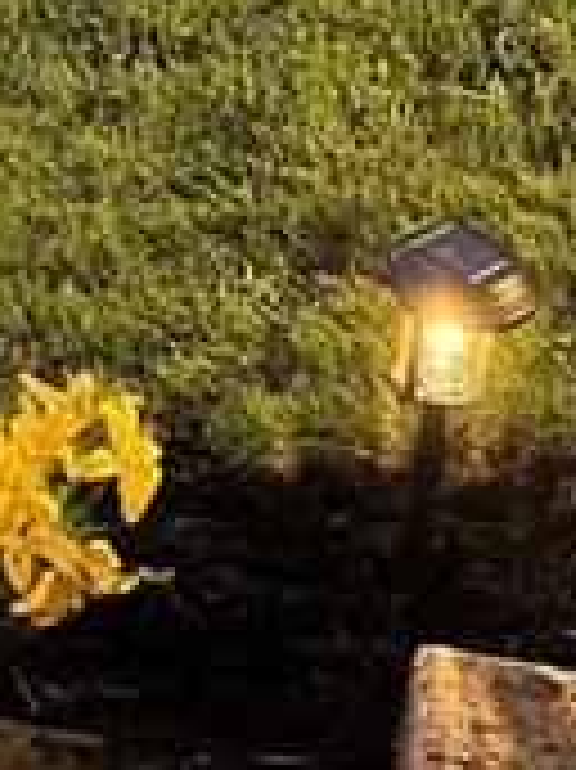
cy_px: -378
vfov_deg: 15.5
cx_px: 104
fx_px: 2599
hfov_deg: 12.6
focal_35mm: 117
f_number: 1.6
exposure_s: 1/11
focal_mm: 5.1
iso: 640
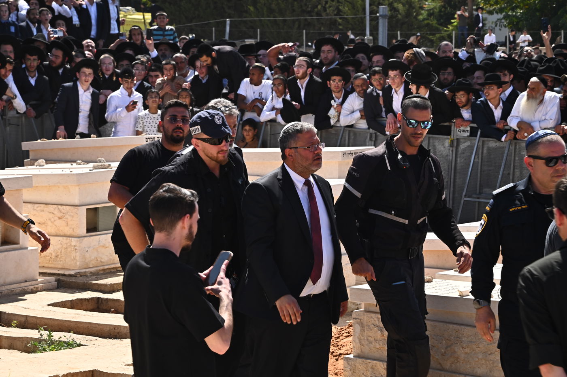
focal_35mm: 150
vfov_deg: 9.1
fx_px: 2361
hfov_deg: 13.7
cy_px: 188
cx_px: 284
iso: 320
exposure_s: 1/125
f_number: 18
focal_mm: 150
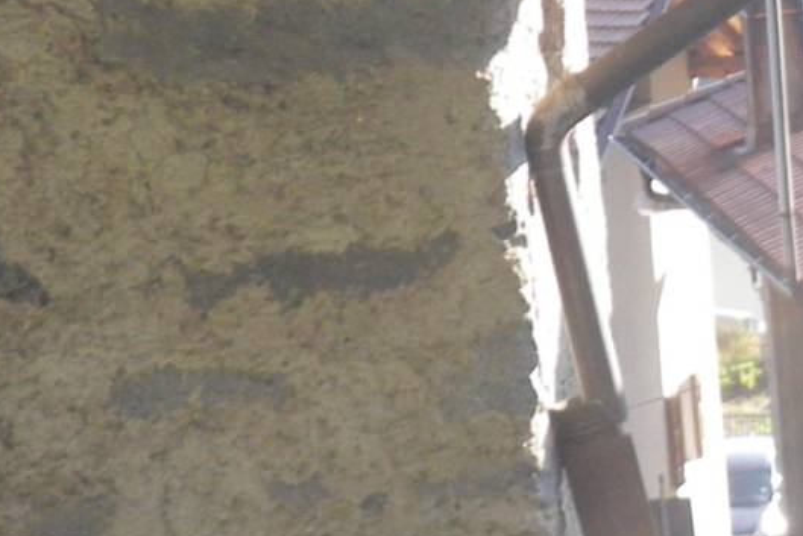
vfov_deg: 10.4
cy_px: 446
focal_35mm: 132
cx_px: 1366
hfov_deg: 14.1
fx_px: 2945
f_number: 3.8
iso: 80
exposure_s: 1/100
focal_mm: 6.2
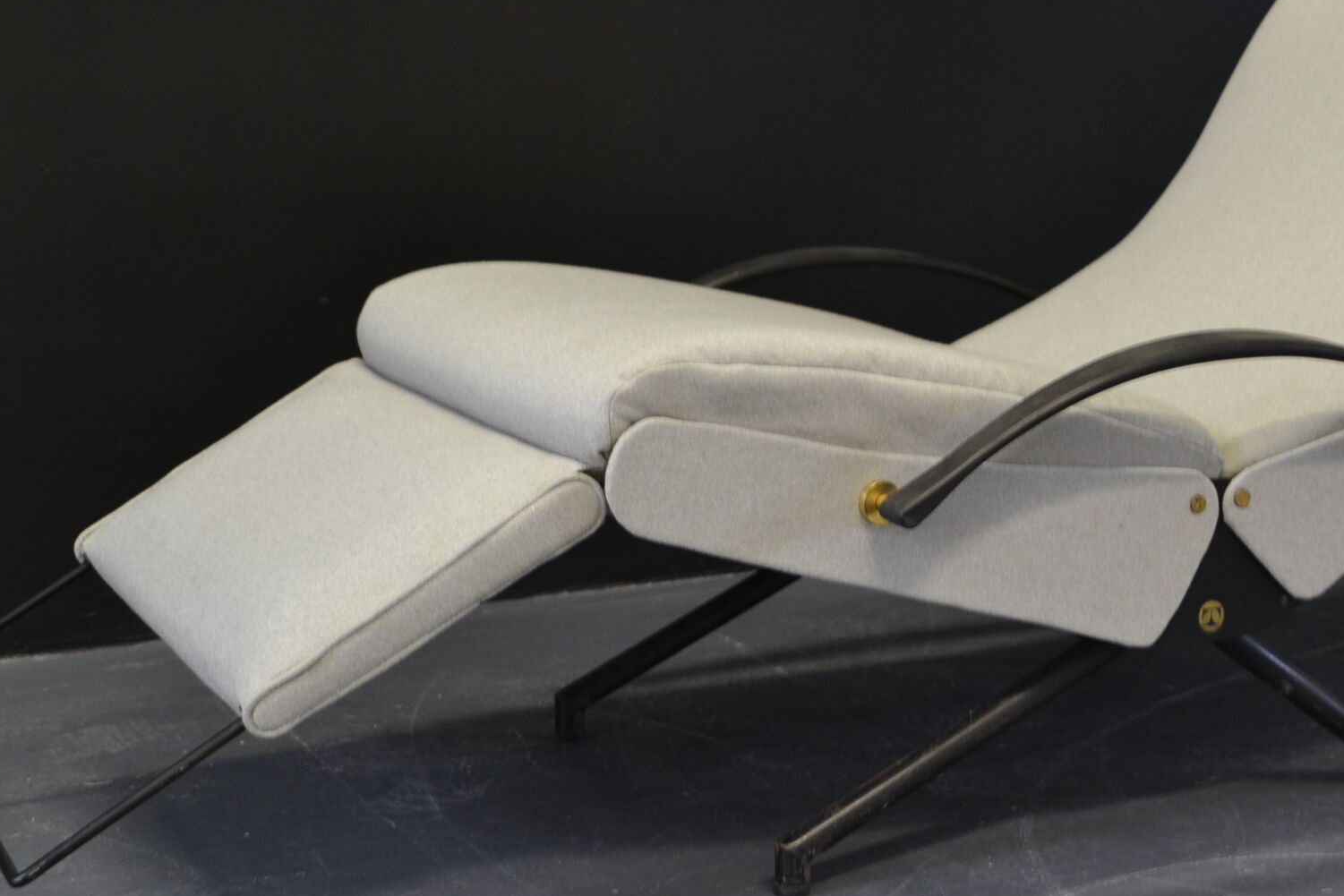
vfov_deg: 20.4
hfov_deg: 30.0
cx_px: 874
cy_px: 422
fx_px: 2493
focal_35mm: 67
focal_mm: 29
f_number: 4
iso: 400
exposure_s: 1/20
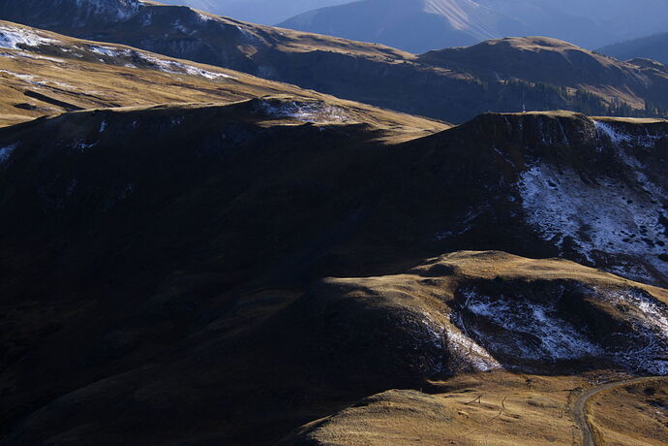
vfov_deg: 16.5
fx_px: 1540
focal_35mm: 83
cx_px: 334
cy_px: 223
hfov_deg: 24.5
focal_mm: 55
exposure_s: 1/125
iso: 125
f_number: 8
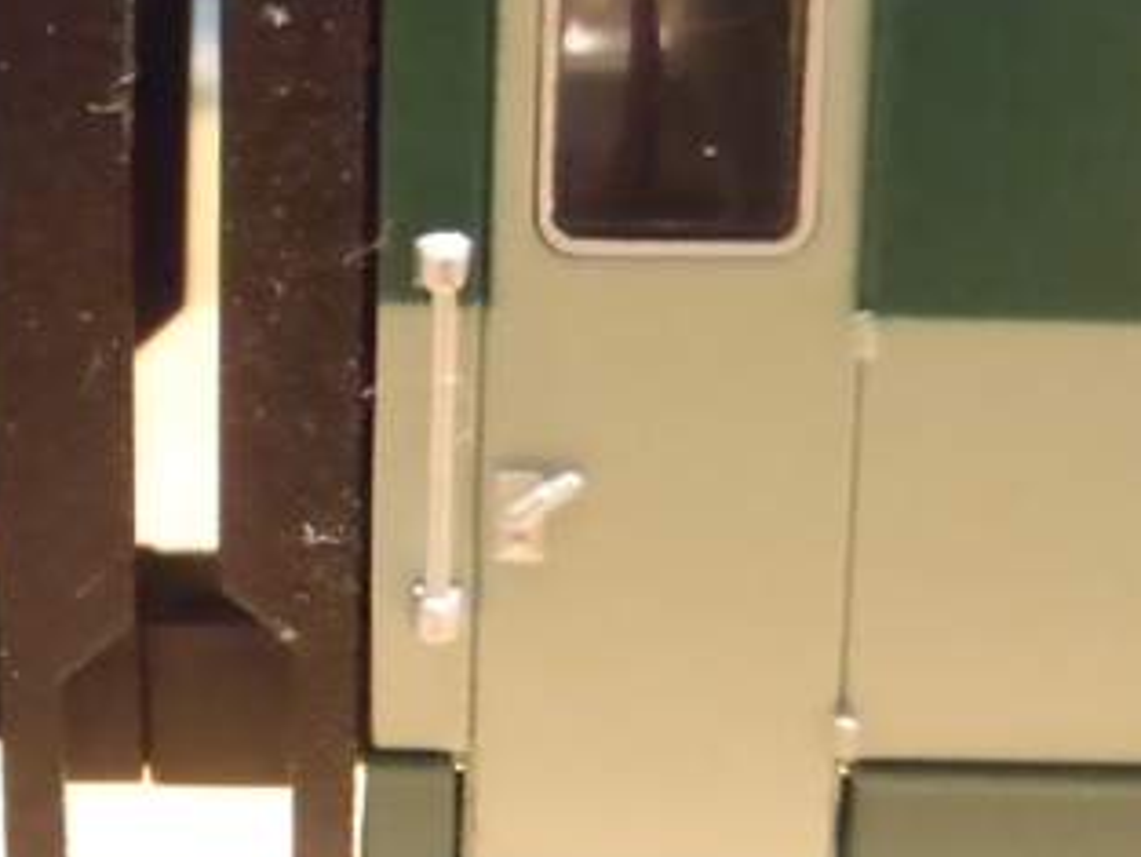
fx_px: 3034
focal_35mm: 92
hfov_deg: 20.9
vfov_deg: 16.1
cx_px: 135
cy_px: 350
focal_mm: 6.53
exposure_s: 1/15
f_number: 4.1
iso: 800
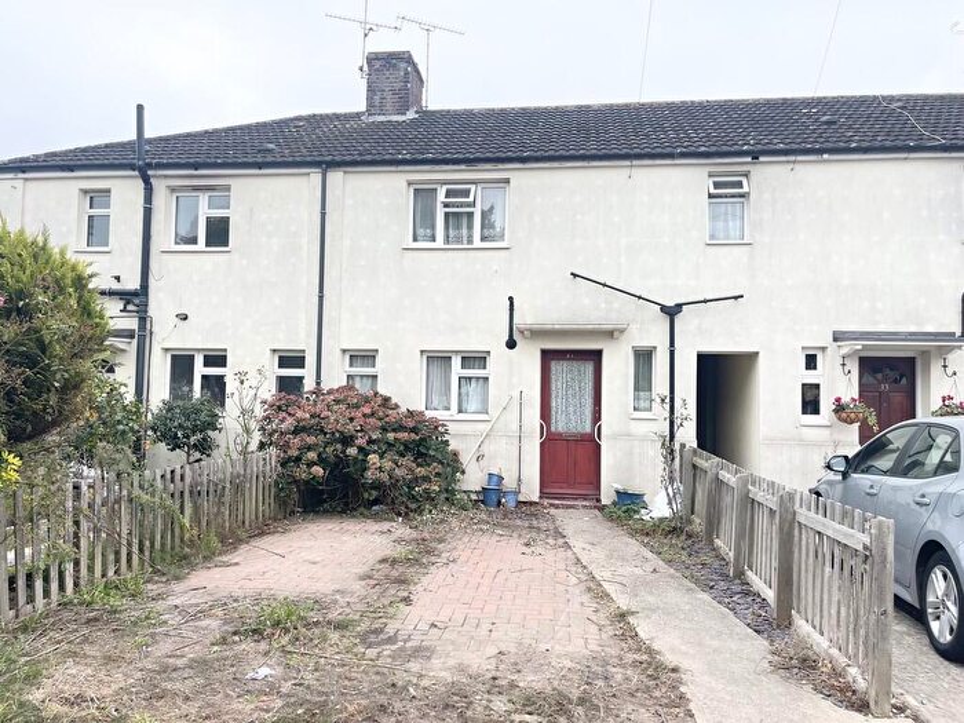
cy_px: 362
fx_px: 696
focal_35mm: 25
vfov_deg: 54.9
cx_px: 482
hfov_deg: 69.4
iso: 32
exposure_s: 1/726
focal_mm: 5.1
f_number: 1.6
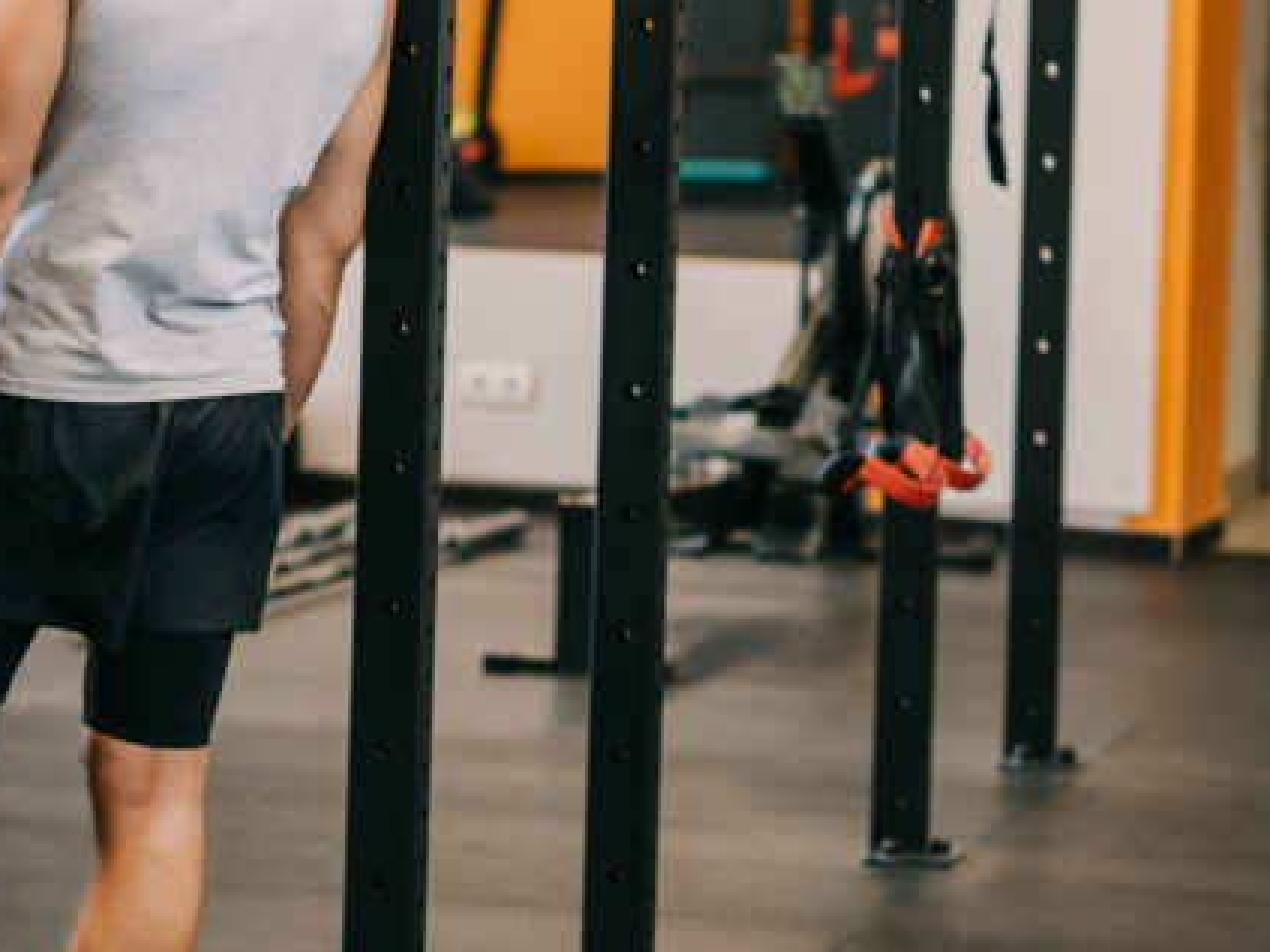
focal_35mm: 198
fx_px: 7262
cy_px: 395
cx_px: 318
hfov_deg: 10.0
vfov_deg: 7.5
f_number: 2.5
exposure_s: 1/160
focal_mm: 85
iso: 800
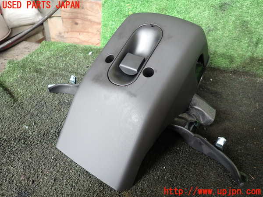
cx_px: 132
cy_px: 98
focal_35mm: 25
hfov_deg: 69.4
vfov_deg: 54.9
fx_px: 190
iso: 200
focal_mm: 4.5
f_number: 2
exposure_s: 1/60
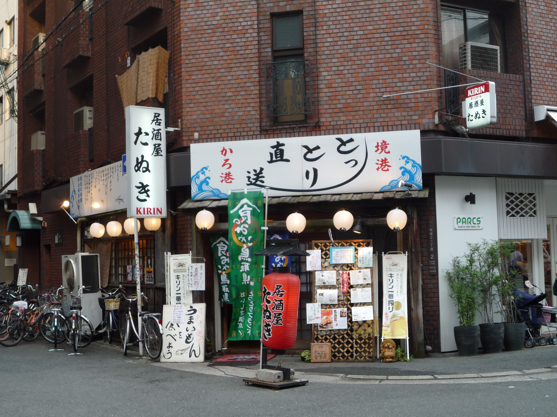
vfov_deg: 30.9
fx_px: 756
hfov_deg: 40.4
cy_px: 208
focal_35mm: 47
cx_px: 278
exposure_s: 1/40
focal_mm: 8.2
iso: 125
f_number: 4.7
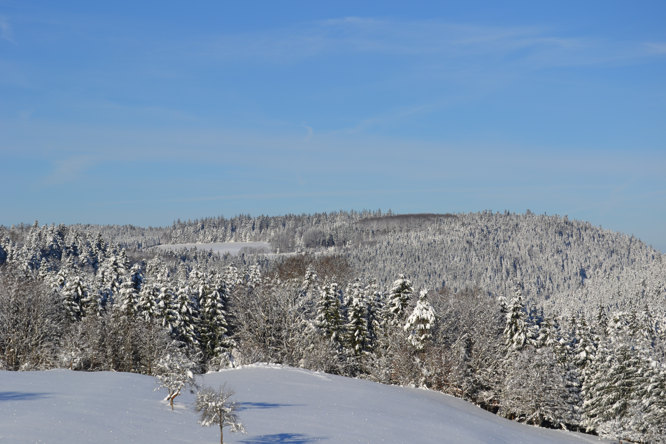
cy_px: 230
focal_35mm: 88
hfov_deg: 23.2
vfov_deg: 15.6
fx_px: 1619
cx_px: 314
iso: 100
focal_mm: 55
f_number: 8
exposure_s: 1/500
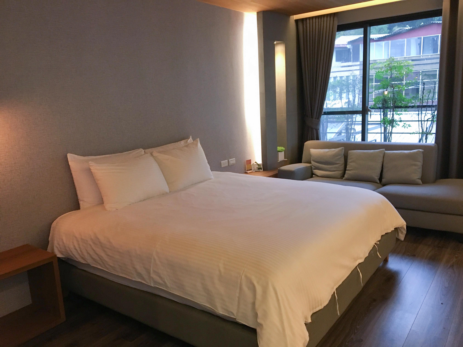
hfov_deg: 61.7
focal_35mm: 29
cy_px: 174
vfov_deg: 48.2
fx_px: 388
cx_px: 232
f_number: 2.2
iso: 160
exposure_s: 1/30
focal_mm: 4.15
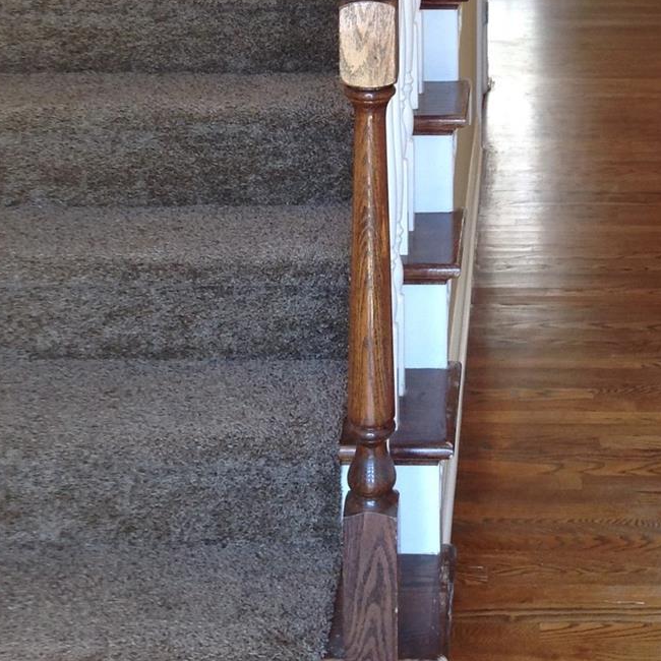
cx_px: 507
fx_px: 1577
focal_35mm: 73
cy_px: -70
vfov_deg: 22.3
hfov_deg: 23.4
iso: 64
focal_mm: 4.28
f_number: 2.4
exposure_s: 1/24
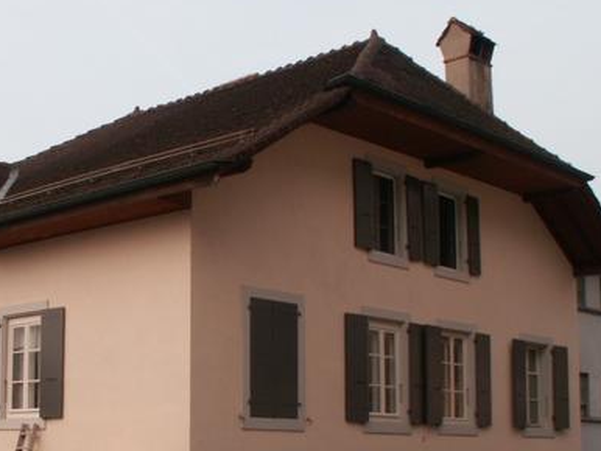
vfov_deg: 25.0
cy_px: 328
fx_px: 1008
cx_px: 132
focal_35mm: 58
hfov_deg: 32.4
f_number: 5
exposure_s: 1/100
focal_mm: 5.86
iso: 50
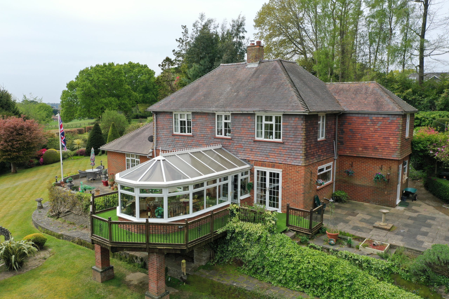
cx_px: 224
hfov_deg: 65.5
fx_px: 349
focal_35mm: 28
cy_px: 150
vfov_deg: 46.4
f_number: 5
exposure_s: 1/240
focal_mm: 10.26
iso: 100
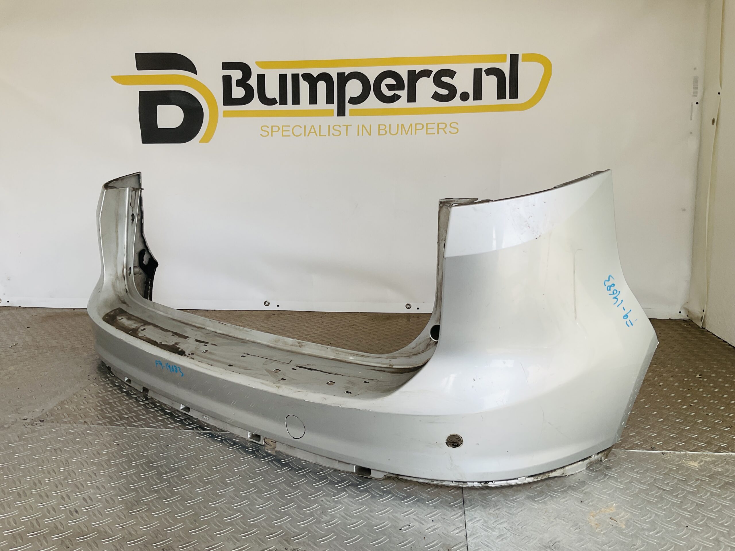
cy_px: 276
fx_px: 616
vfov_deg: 48.2
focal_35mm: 29
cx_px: 368
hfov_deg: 61.7
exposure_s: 1/316
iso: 16
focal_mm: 3
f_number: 1.8
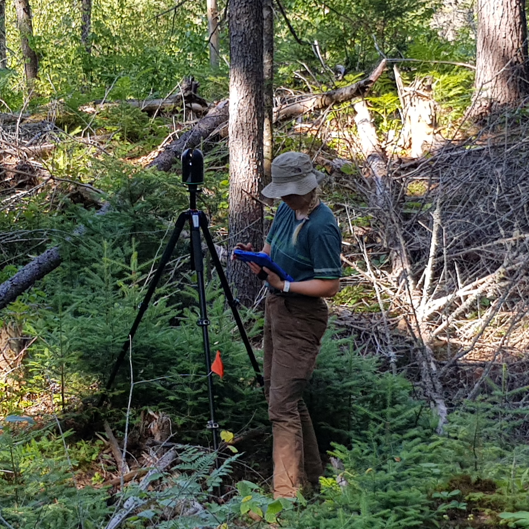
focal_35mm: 62
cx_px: 162
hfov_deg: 27.5
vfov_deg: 27.7
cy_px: 287
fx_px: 1072
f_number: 1.7
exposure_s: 1/294
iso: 40
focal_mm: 4.3
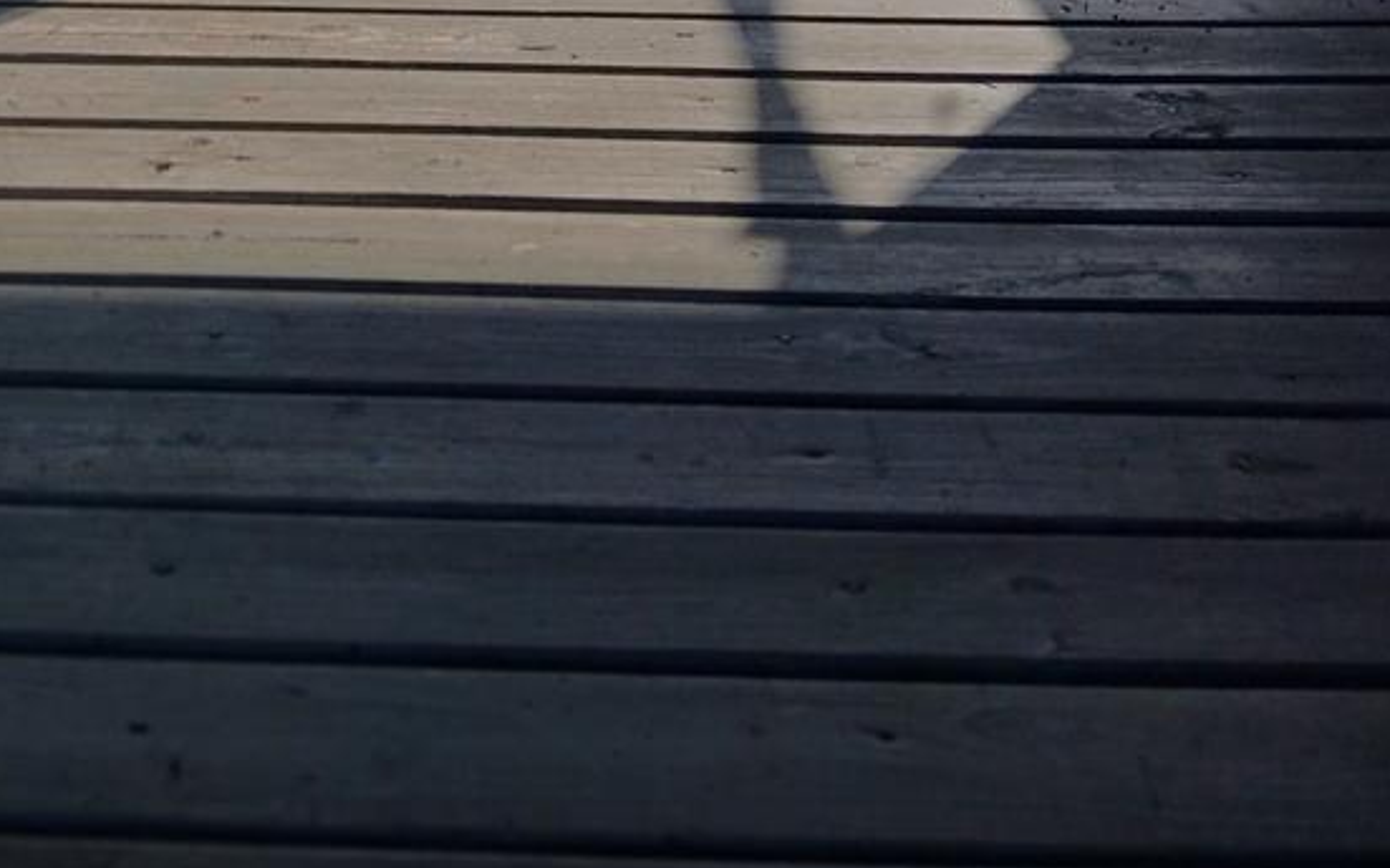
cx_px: 275
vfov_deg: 19.2
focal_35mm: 60
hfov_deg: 33.0
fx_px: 2272
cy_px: -391
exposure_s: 1/976
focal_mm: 3.98
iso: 20
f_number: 1.8
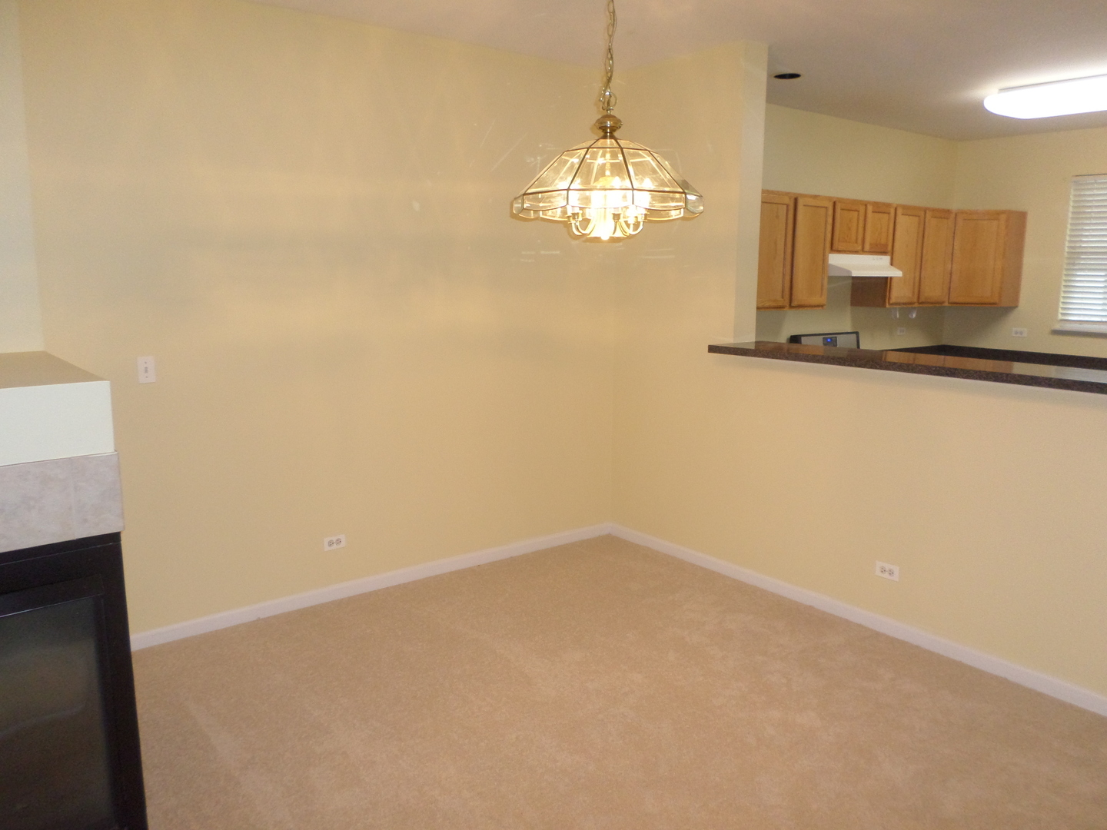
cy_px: 415
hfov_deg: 69.4
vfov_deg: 54.9
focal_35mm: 25
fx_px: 799
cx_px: 554
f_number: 2.5
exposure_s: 1/30
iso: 160
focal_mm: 4.5
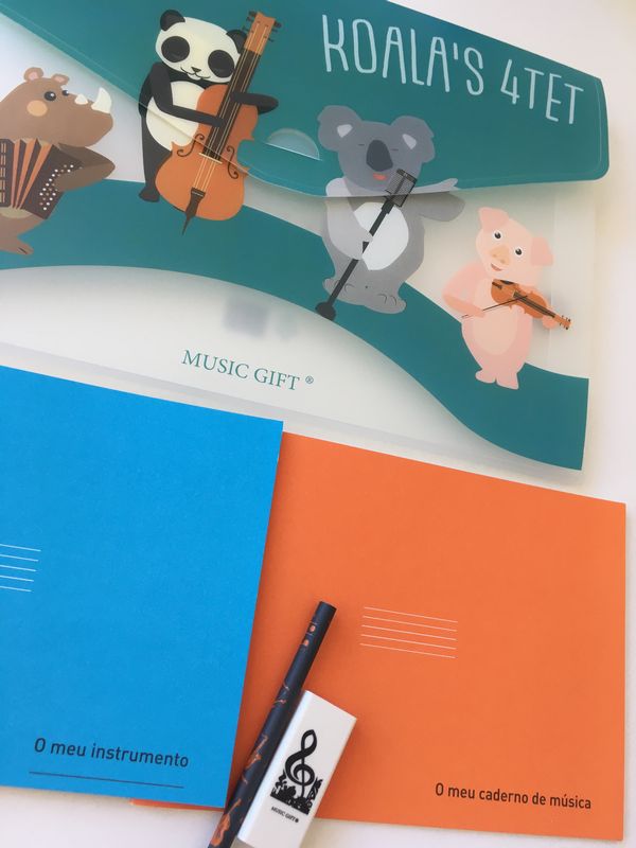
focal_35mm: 29
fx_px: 710
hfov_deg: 48.2
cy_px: 424
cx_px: 318
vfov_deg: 61.7
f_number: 2.2
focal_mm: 4.15
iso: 25
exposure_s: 1/33
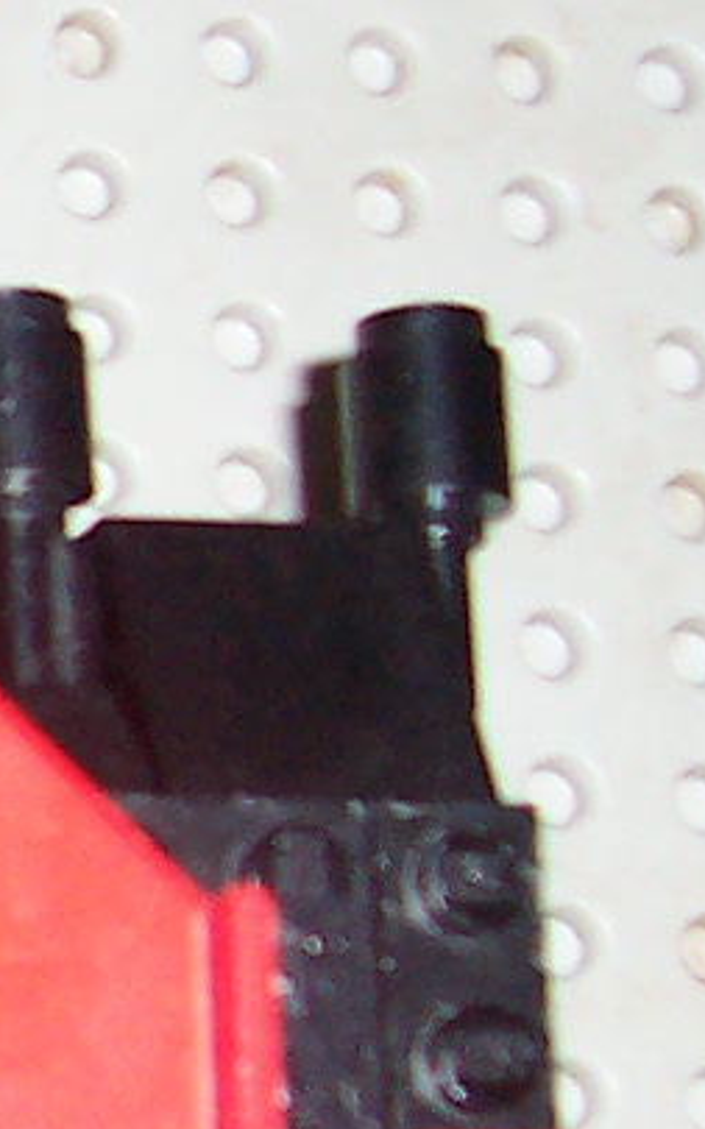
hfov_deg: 6.0
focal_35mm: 197
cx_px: -1697
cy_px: 917
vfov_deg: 10.6
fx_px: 6058
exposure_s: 1/60
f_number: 2.8
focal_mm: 5.6
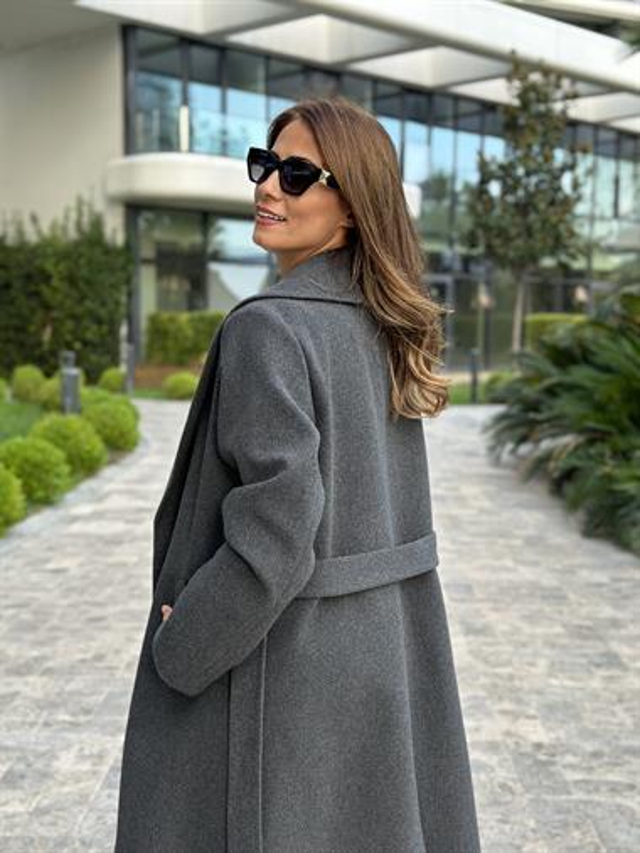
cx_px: 320
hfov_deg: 30.3
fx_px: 1182
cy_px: 426
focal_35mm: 48
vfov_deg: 39.6
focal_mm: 6.86
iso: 100
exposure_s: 1/166
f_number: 1.78
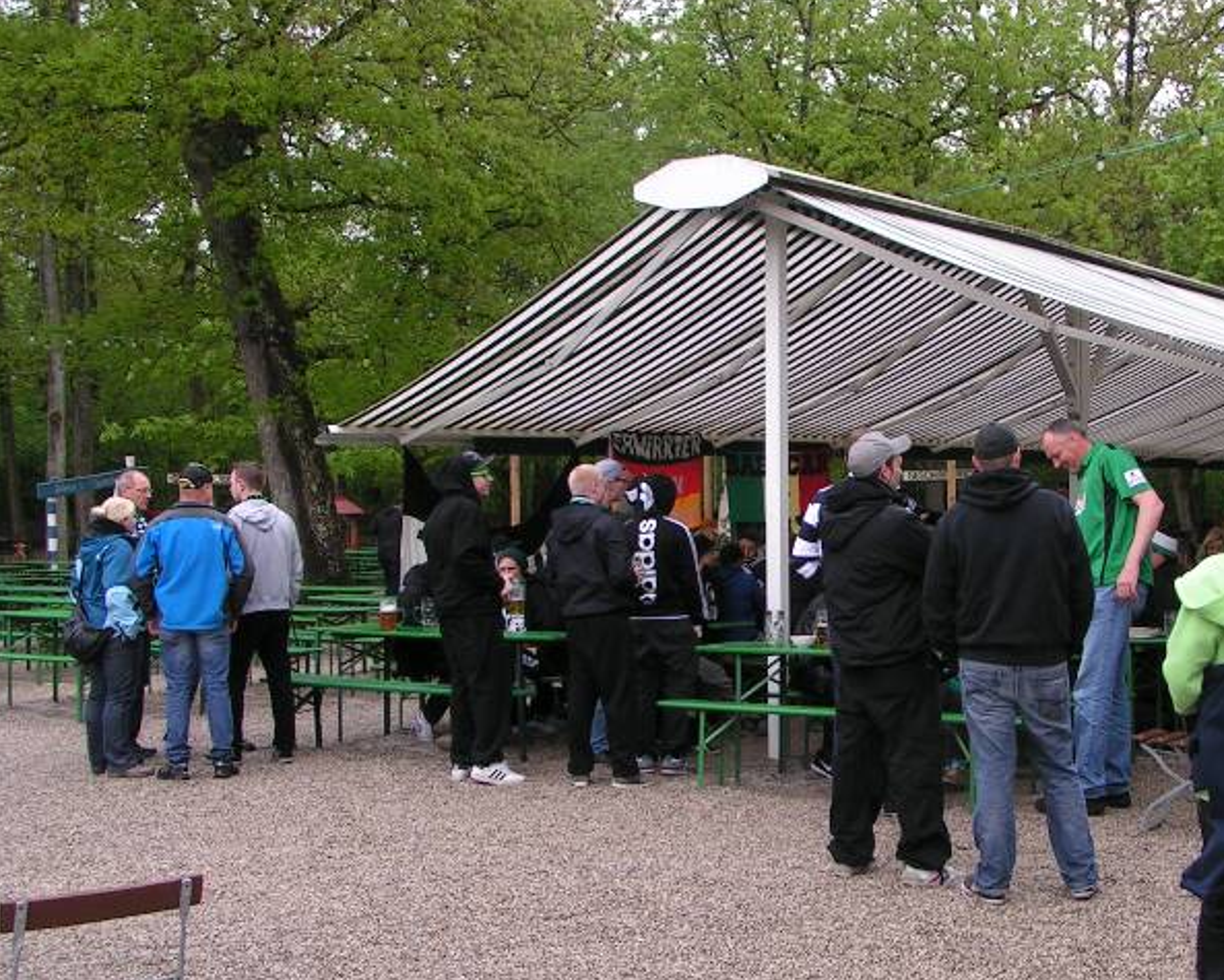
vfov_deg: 30.3
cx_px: 774
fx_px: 1812
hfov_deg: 37.1
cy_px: 514
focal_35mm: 50
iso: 50
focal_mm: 5.8
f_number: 5.6
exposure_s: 1/60
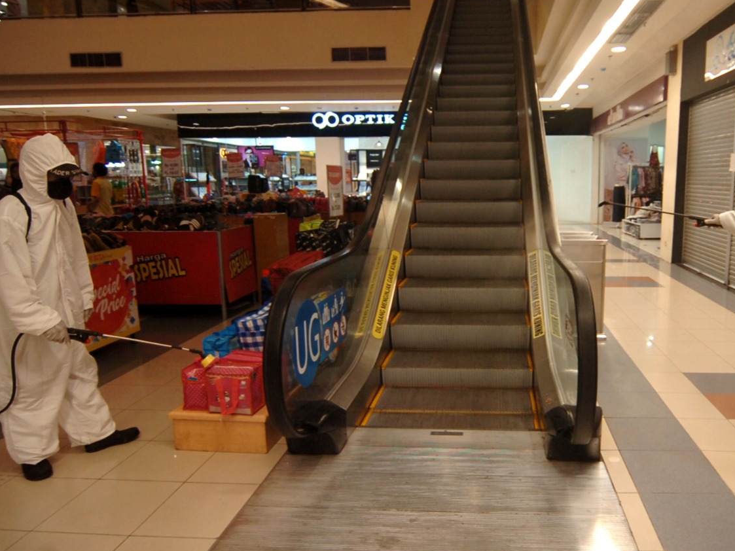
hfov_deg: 68.1
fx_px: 531
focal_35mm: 25
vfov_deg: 54.9
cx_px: 467
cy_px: 275
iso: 400
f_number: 4
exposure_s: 1/80
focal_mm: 12
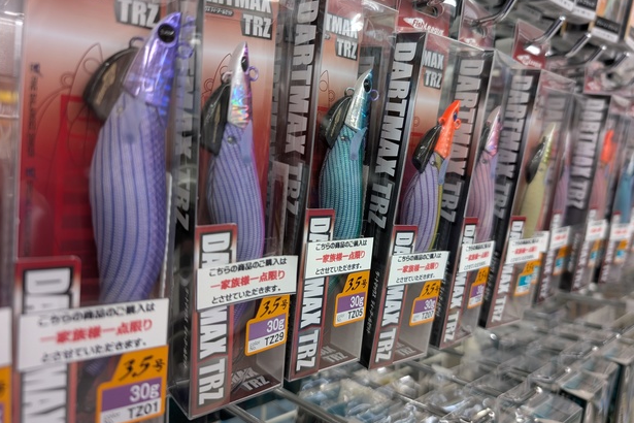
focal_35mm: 26
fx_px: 458
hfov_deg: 69.4
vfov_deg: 49.5
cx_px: 321
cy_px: 194
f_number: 1.68
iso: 69
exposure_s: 1/60
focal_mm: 6.9
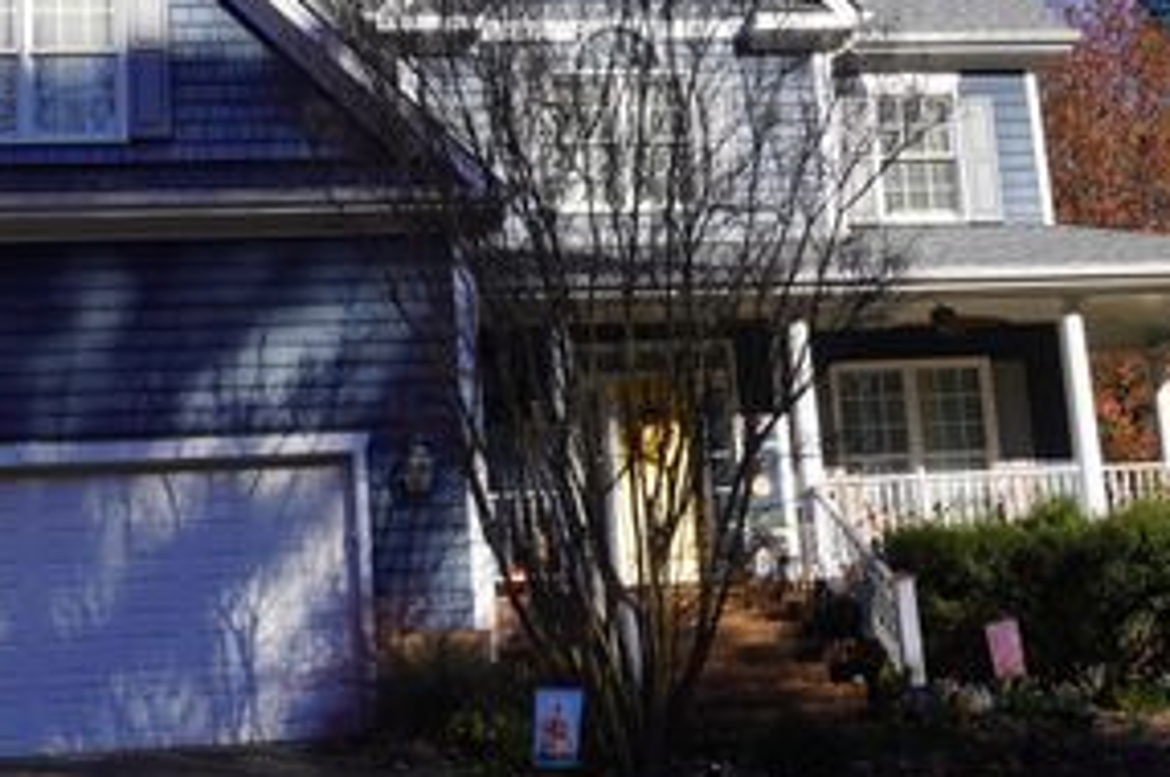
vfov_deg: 21.3
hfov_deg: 31.8
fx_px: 2045
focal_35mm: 63
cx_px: 450
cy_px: 198
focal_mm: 24
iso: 100
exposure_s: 1/125
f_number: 9
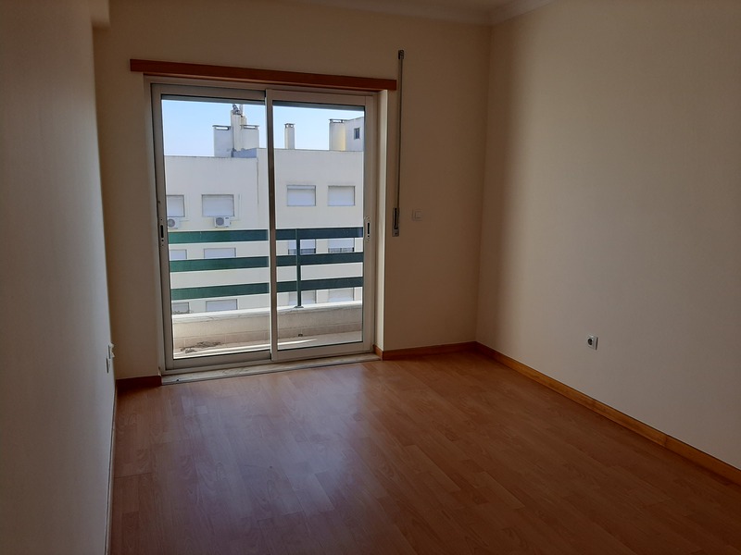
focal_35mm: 27
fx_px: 578
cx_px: 370
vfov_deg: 51.4
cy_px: 278
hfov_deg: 65.3
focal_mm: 3.93
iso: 40
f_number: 1.7
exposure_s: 1/576
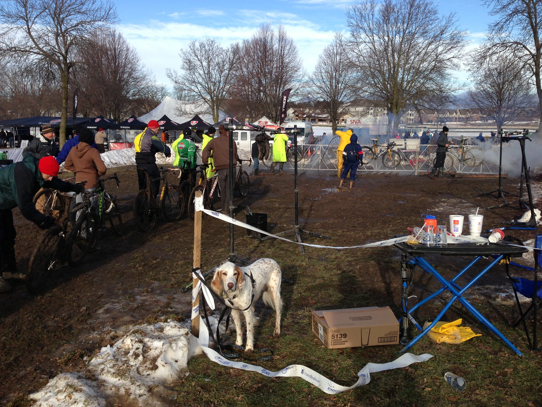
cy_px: 204
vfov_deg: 42.9
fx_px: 517
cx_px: 271
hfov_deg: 55.4
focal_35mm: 33
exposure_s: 1/847
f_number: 2.4
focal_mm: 4.13
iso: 50
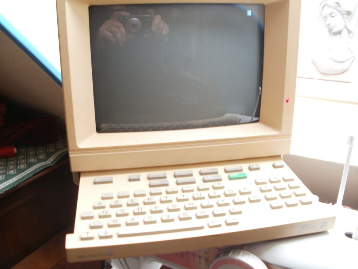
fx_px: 372
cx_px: 179
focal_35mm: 36
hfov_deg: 51.4
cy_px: 134
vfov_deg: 39.7
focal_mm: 6.3
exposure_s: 1/13
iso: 125
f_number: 3.5
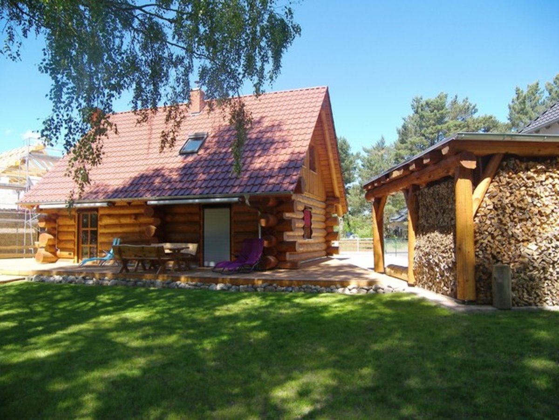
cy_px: 210
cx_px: 280
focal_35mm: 24
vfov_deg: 56.8
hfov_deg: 71.6
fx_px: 388
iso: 50
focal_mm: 5.1
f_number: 2.8
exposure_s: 1/250
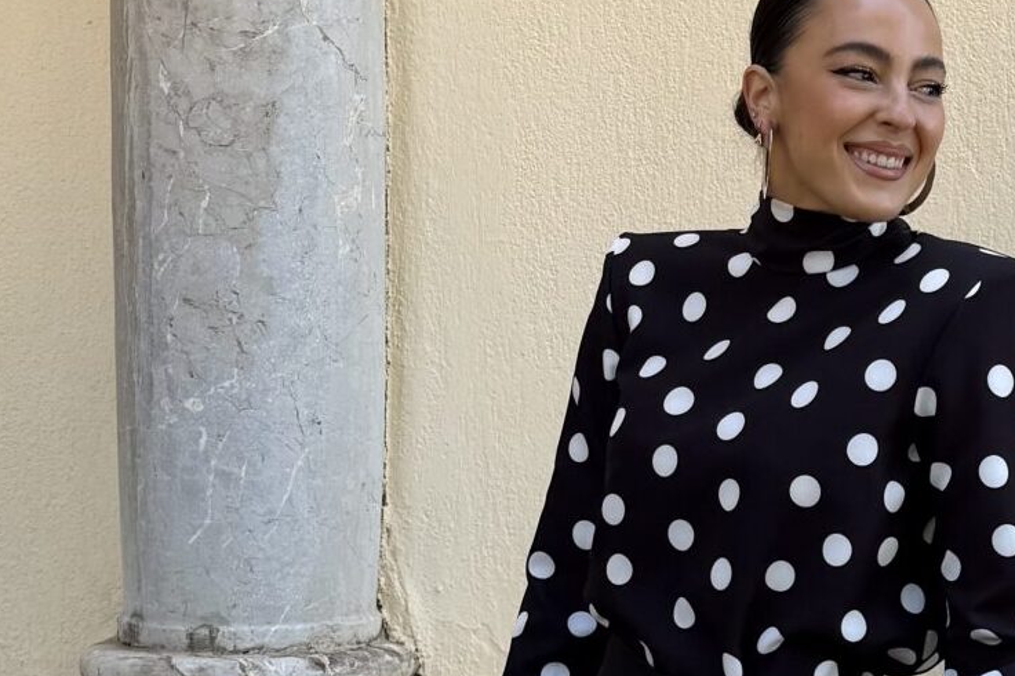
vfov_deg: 18.7
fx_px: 1916
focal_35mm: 68
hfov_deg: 29.0
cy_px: 857
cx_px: 810
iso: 64
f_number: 1.78
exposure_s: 1/263
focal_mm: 6.76
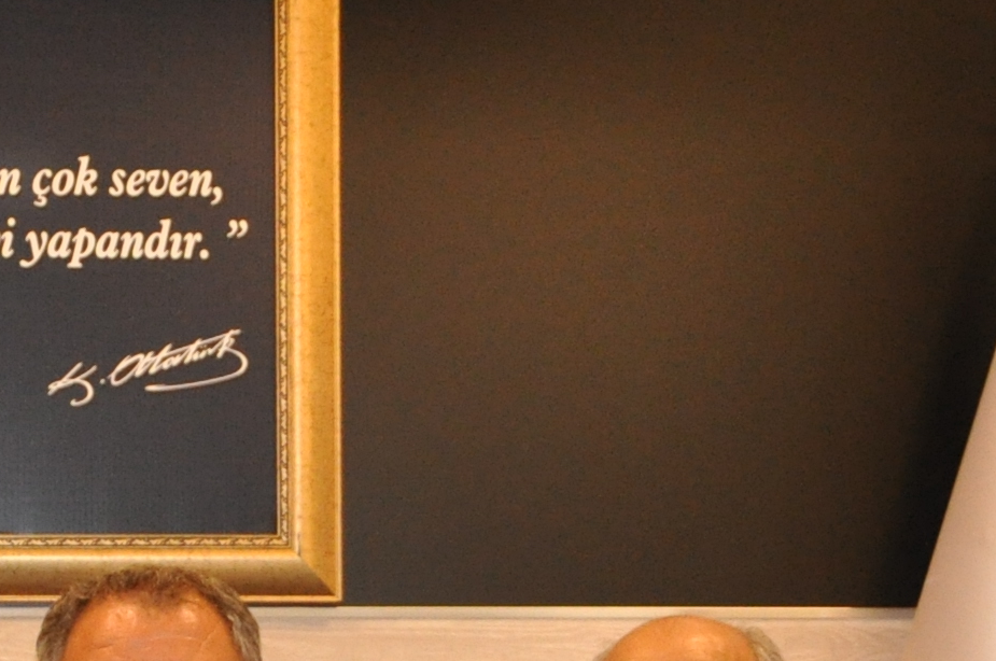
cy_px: 912
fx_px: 4227
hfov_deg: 12.9
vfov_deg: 8.8
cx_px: -354
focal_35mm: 153
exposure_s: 1/60
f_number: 3.8
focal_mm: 22
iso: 800
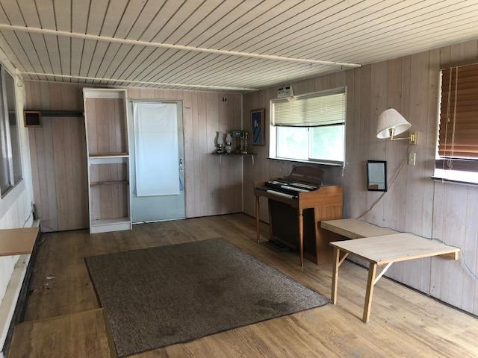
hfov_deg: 63.4
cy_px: 179
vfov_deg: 49.7
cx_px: 239
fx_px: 387
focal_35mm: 28
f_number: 1.8
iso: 40
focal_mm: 4
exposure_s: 1/20
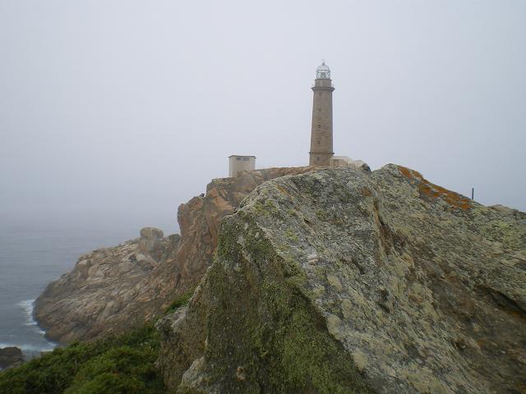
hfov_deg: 49.0
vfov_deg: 37.7
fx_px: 577
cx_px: 263
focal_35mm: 38
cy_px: 197
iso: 64
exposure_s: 1/320
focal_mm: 6.3
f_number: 4.6
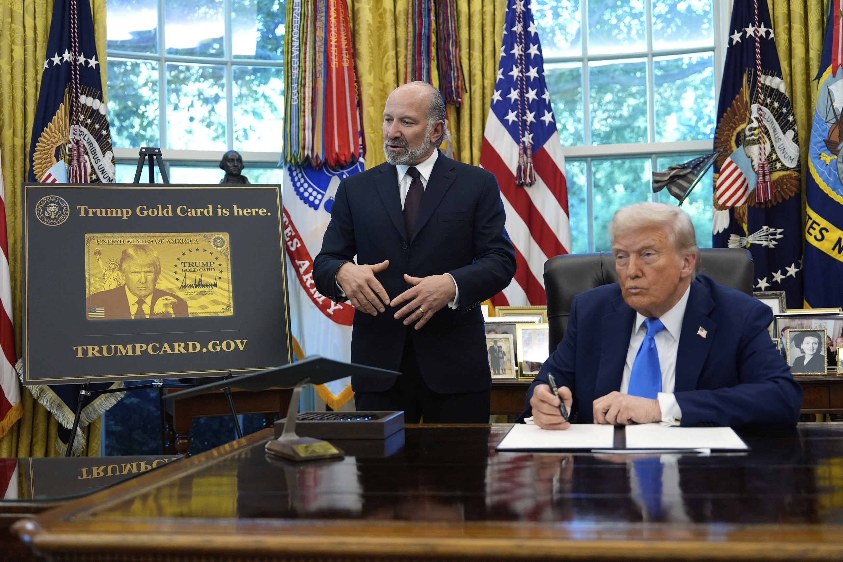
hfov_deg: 45.4
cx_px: 422
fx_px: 1007
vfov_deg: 31.2
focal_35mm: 43
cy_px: 281
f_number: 2.8
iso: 2500
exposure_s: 1/250
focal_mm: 43
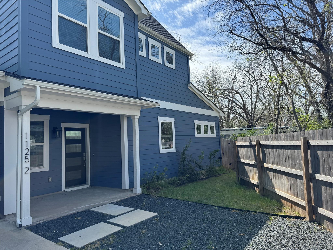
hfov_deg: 71.6
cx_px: 166
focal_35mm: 24
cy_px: 125
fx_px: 231
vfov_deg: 56.8
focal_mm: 6.86
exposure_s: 1/2331
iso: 80
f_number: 1.78
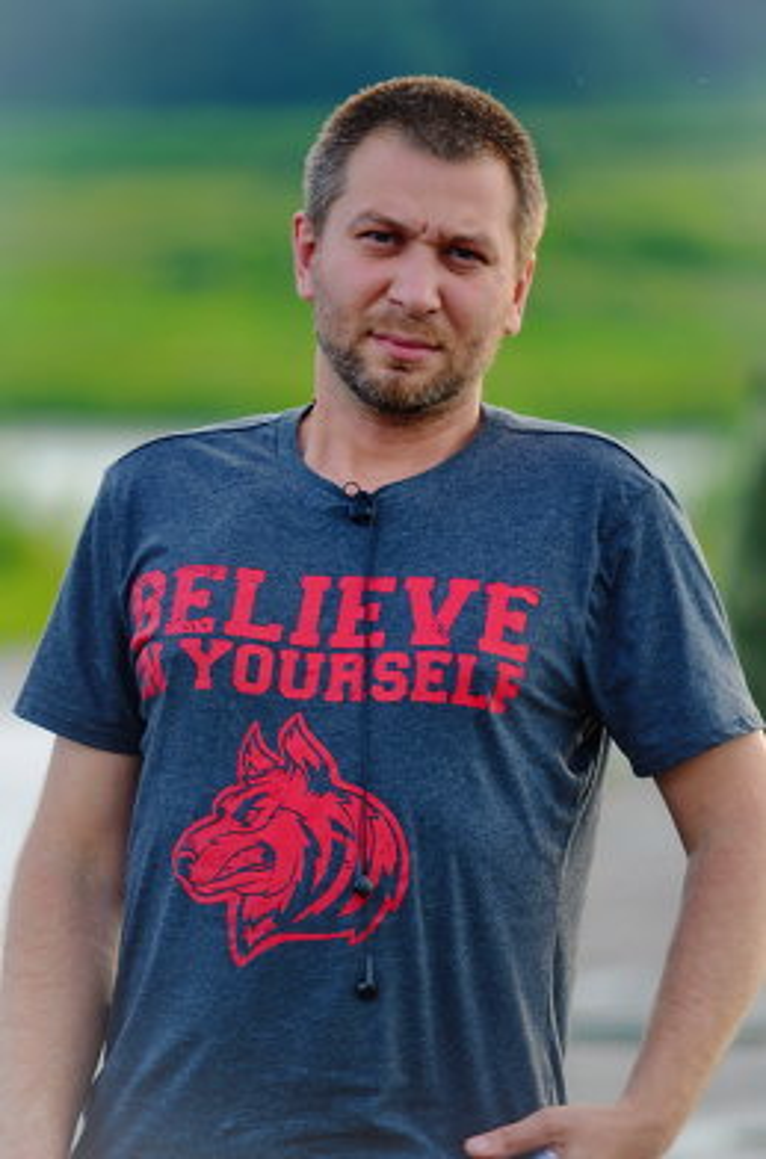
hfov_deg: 3.0
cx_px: 383
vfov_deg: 4.6
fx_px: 14451
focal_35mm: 450
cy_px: 580
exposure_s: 1/60
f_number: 5.6
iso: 100
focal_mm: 300
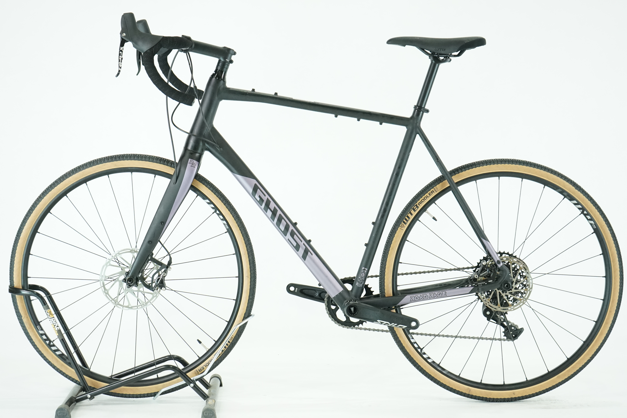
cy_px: 209
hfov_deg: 28.8
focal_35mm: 70
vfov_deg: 19.5
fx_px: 1219
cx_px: 314
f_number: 6.3
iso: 3200
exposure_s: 1/200
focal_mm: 70
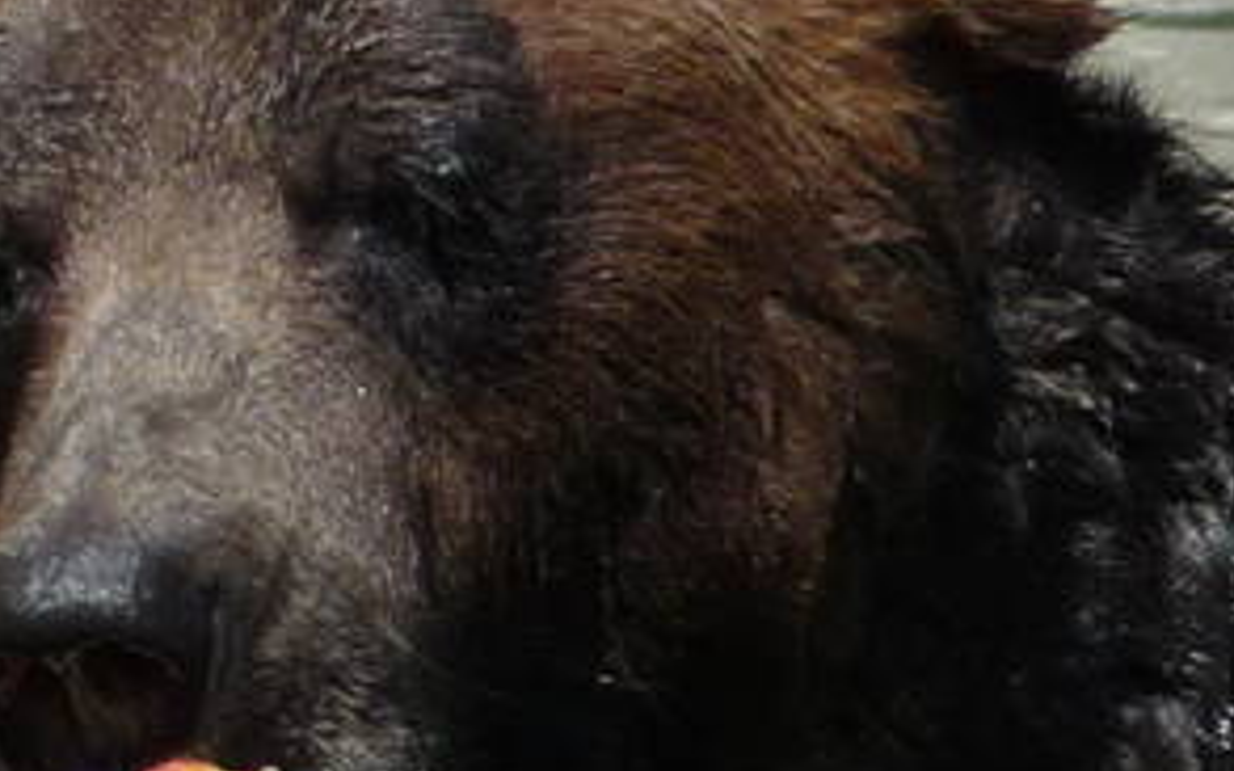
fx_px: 49764
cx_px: -1162
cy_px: -489
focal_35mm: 1480
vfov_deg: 0.9
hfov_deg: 1.4
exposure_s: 1/640
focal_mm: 44
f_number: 4.9
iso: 100
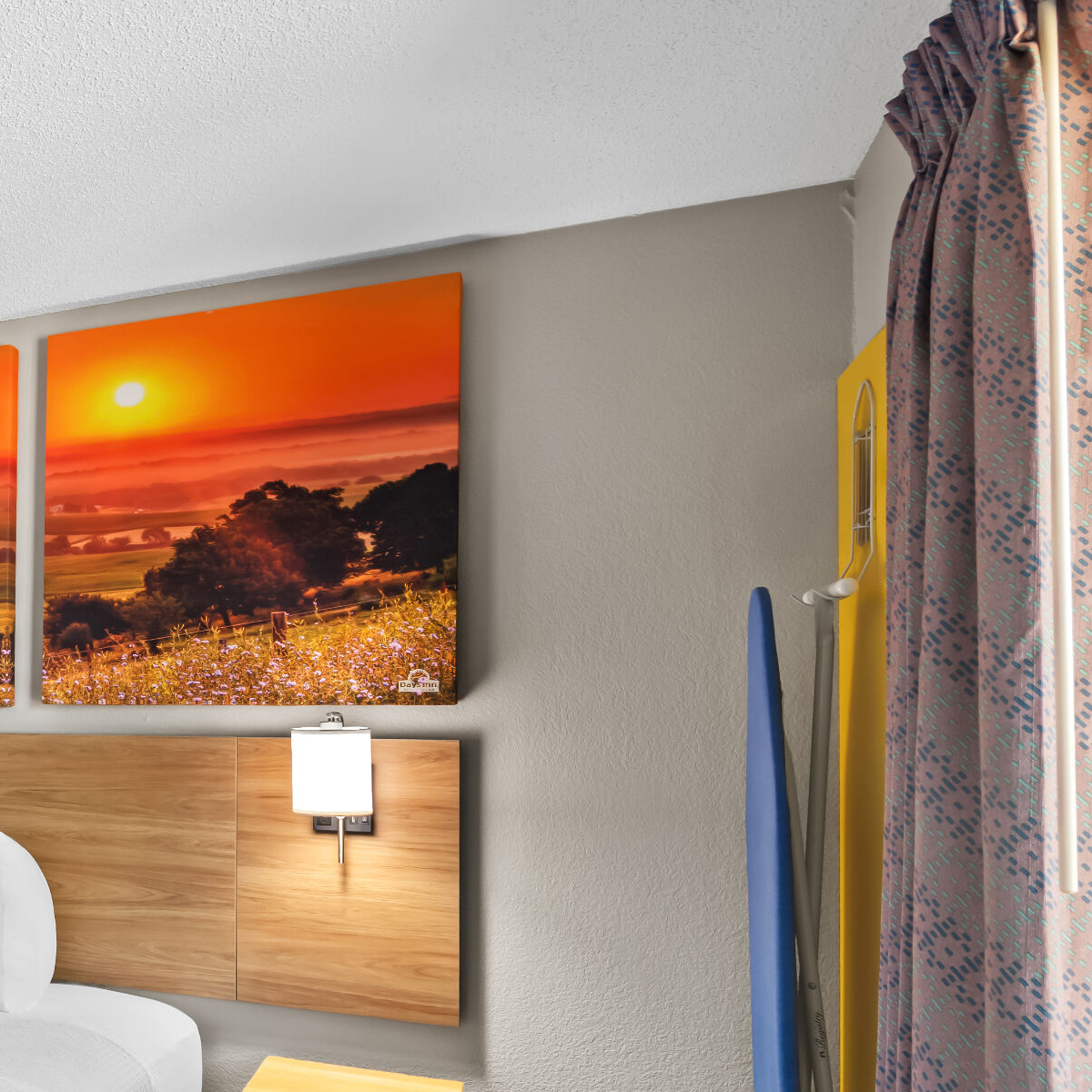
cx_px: -143
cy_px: 716
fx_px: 1213
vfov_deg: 47.8
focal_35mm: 34
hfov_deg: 38.8
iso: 200
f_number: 9
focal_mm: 16
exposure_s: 1/1.25
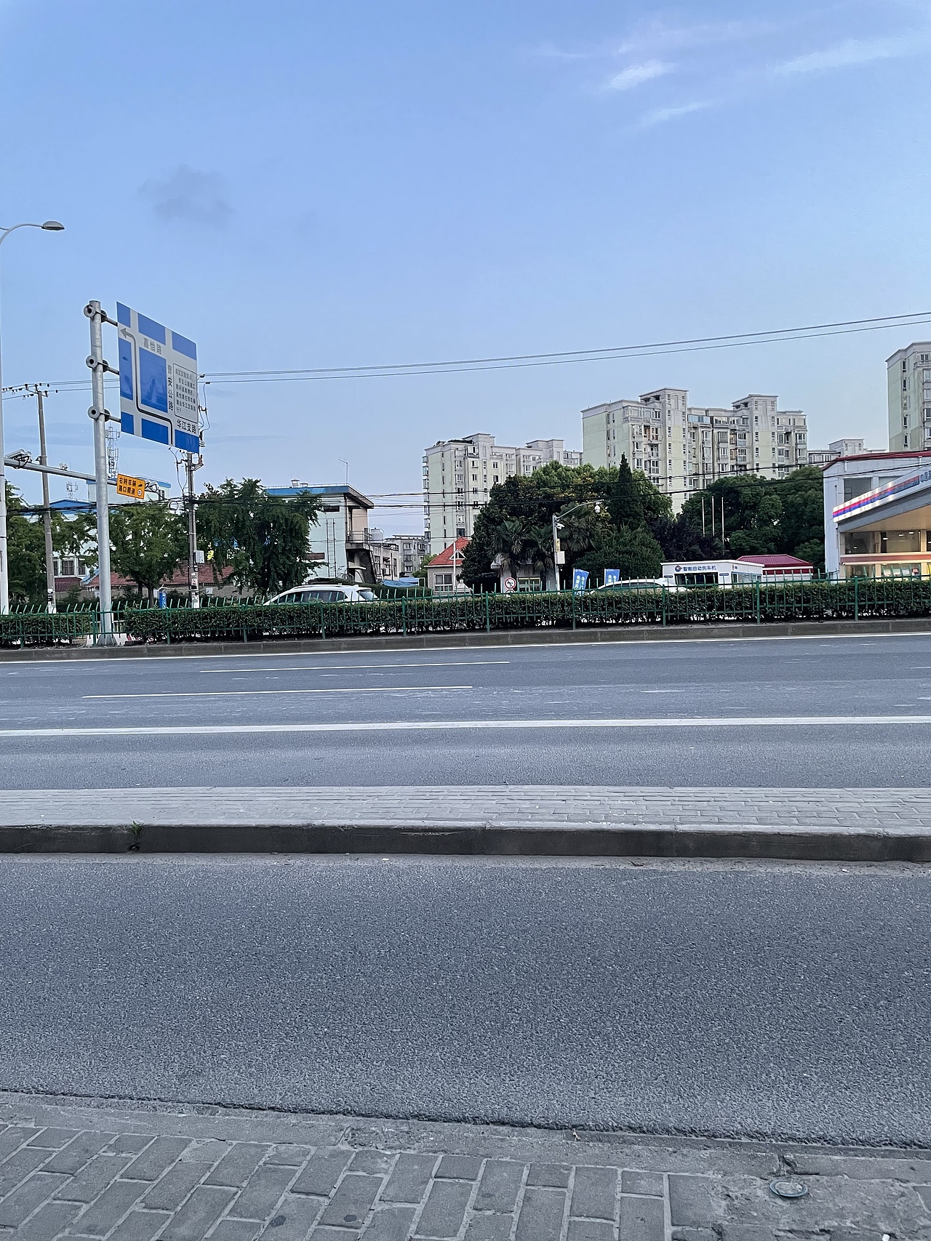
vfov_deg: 67.3
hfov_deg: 53.1
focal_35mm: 26
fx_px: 932
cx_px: 466
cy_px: 620
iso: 200
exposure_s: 1/50
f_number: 1.6
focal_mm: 4.2
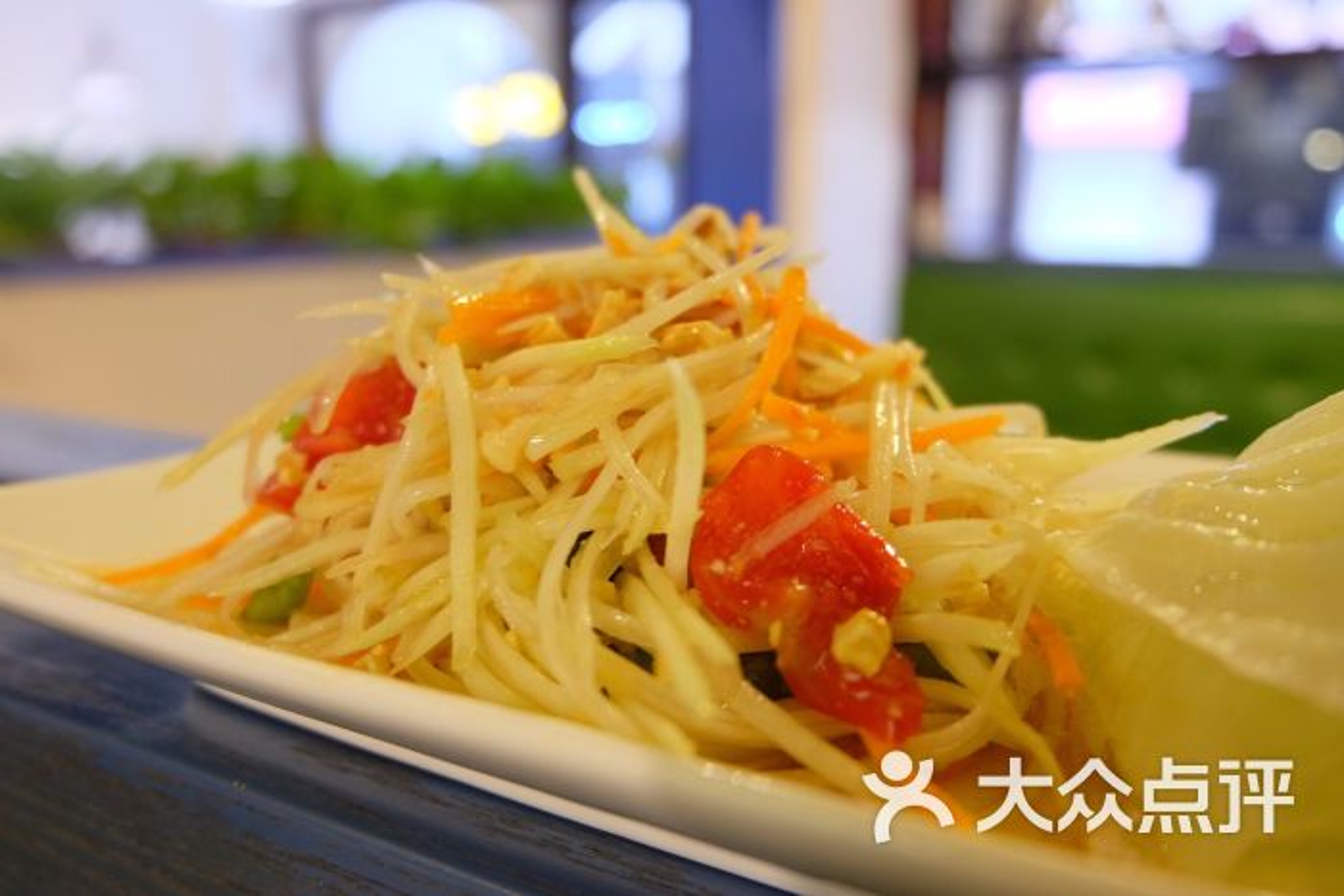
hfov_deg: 63.6
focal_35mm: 29
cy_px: 448
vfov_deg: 45.0
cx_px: 672
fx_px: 1083
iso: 1250
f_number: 3.8
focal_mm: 19.2
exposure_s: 1/15
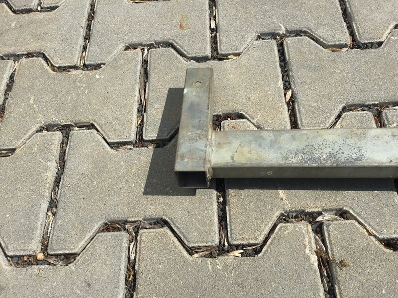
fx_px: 356
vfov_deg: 45.4
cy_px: 149
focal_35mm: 31
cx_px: 199
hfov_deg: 58.4
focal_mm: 3.3
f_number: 2.4
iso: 25
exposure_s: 1/1894
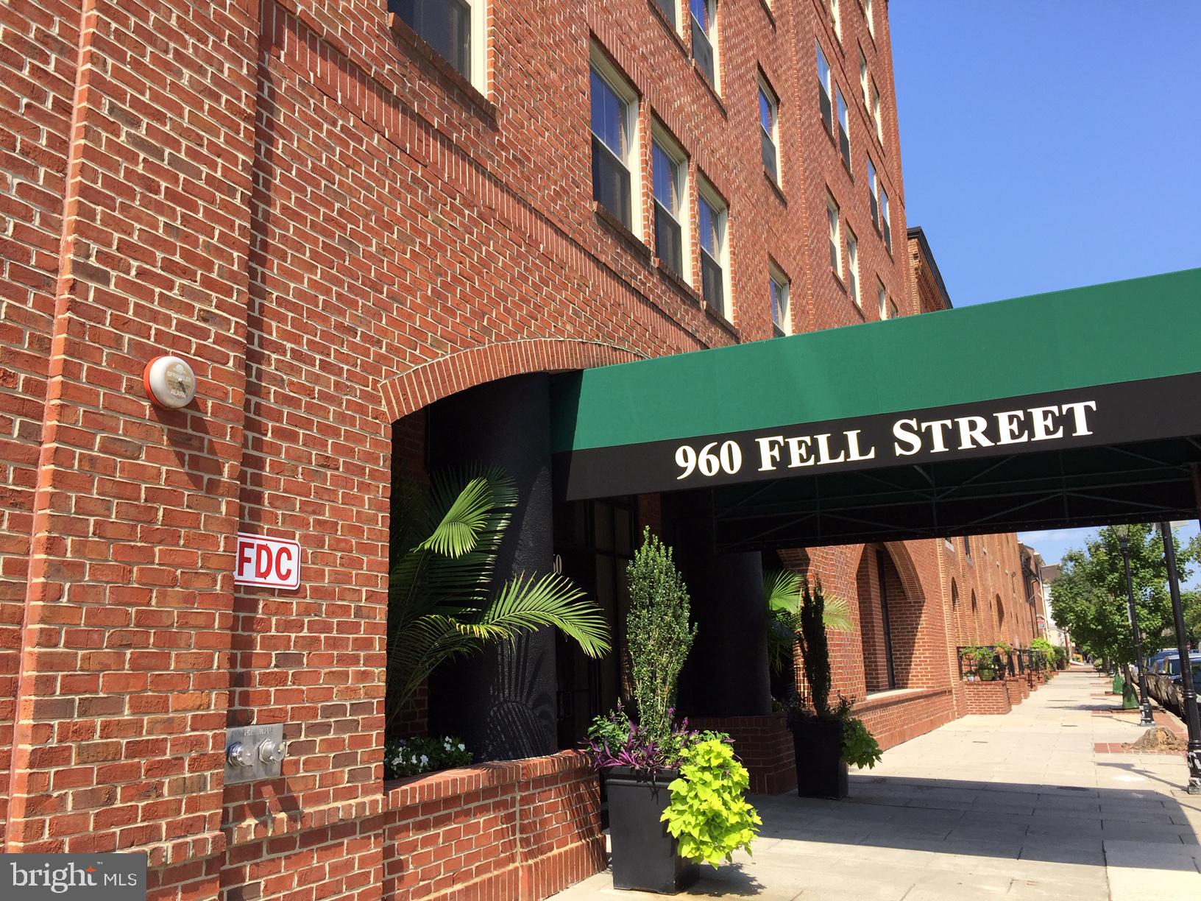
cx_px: 600
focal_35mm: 29
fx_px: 1006
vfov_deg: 48.2
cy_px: 450
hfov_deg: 61.7
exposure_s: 1/1199
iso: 32
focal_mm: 4.15
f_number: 2.2
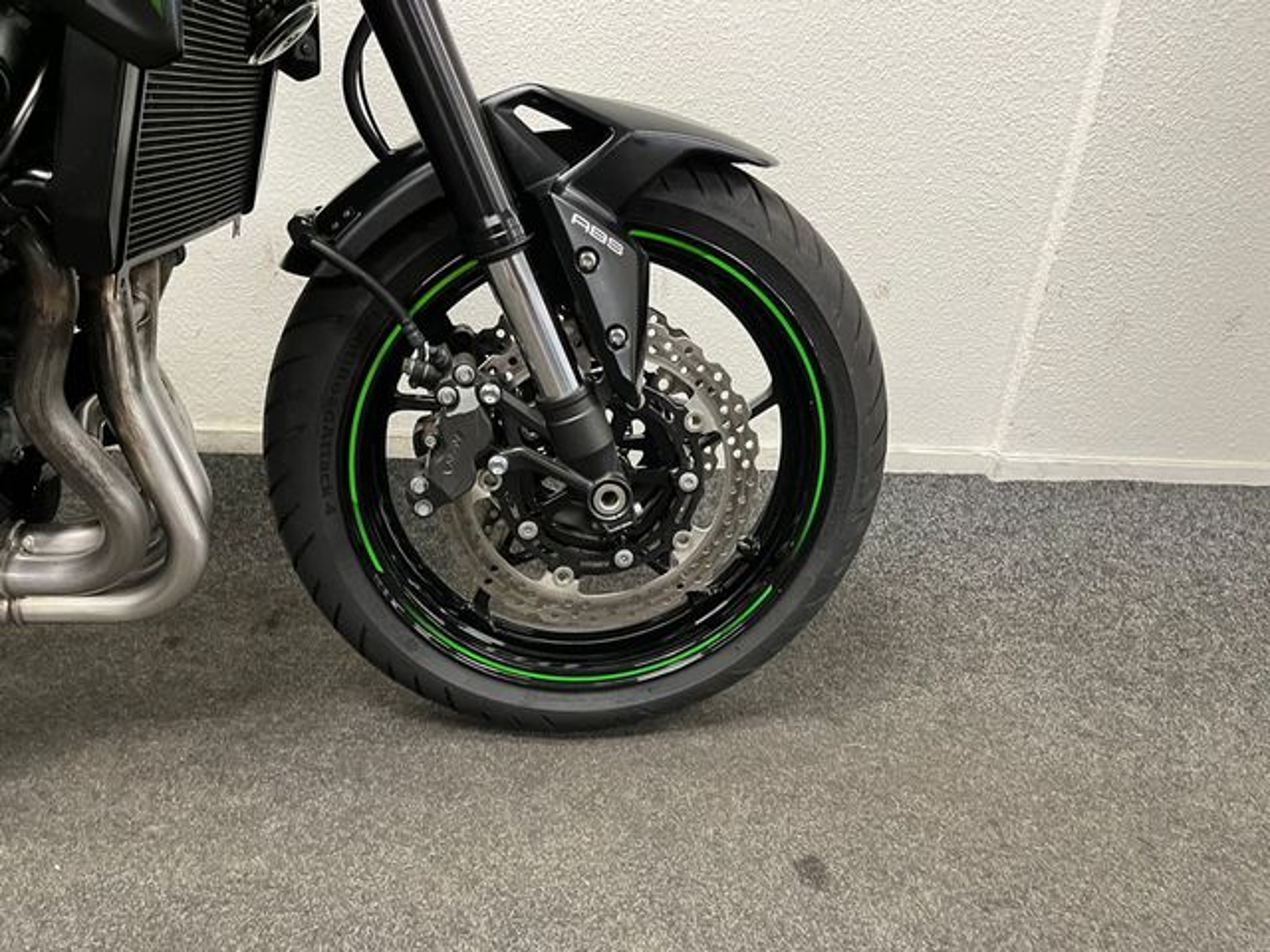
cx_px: 635
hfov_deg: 67.3
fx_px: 954
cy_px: 476
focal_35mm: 26
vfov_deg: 53.1
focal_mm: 5.1
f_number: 1.6
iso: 250
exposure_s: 1/50
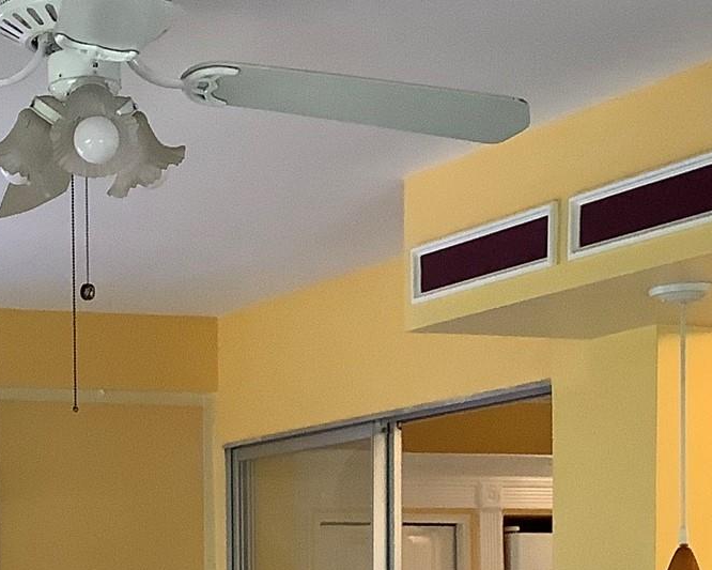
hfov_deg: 20.3
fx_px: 1960
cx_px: 122
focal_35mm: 93
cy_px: 719
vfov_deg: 15.8
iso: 125
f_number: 2.4
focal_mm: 3.3
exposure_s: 1/60
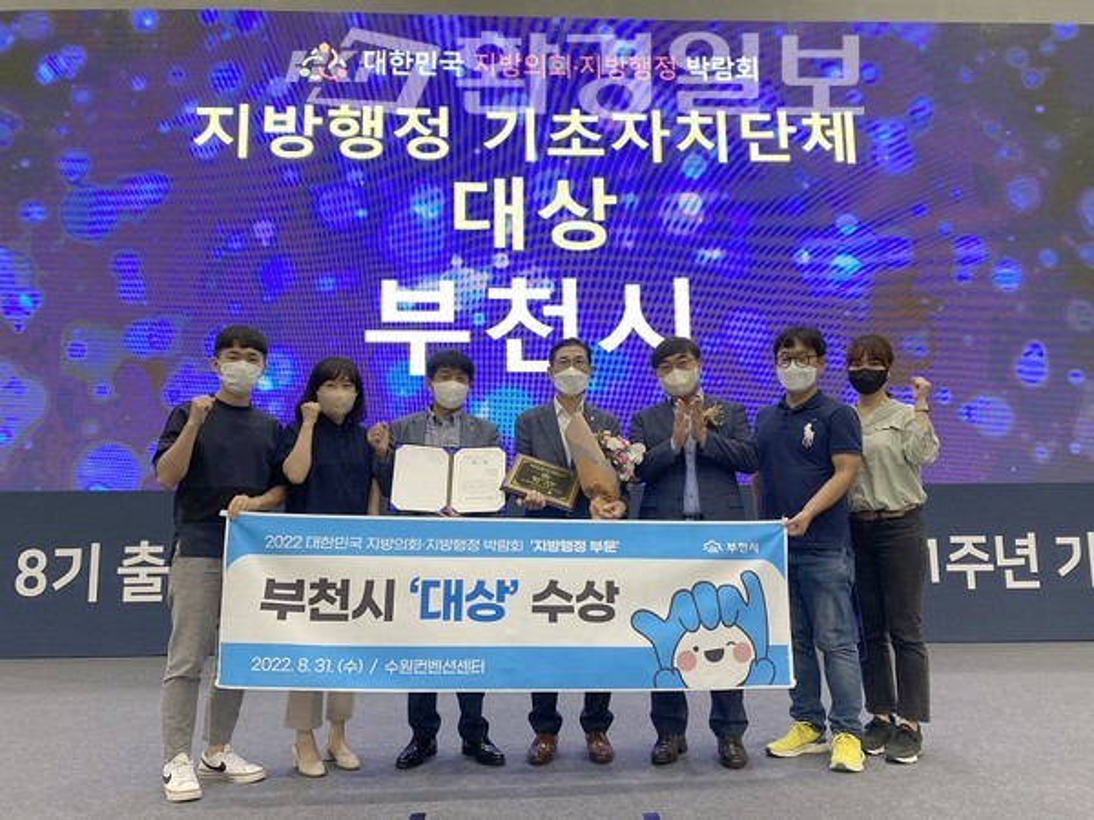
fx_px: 822
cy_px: 410
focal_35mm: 26
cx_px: 547
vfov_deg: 53.1
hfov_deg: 67.3
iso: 100
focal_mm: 4.25
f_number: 1.8
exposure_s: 1/120
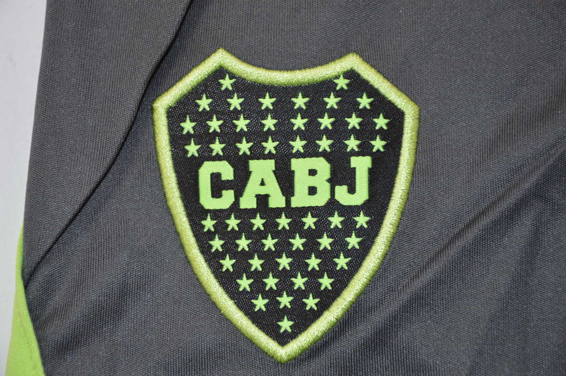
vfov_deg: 9.9
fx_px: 2168
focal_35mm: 138
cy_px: 188
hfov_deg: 14.9
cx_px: 283
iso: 400
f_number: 8
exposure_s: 1/200
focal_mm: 92
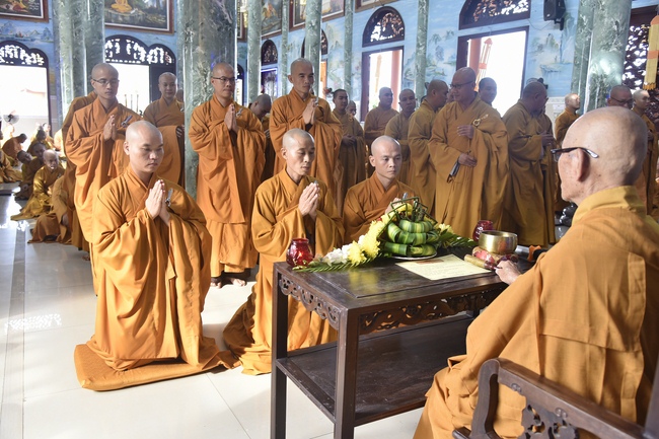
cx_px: 330
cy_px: 220
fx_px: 549
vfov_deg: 43.6
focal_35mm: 30
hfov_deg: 61.9
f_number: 5
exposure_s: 1/40
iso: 500
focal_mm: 30
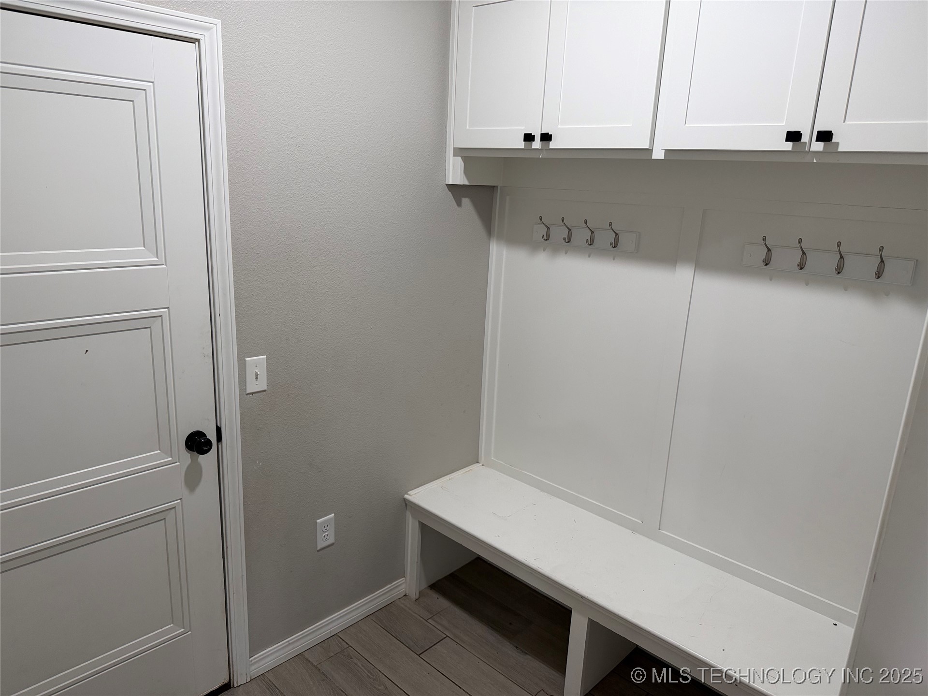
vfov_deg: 56.8
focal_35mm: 24
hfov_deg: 71.6
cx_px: 464
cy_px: 348
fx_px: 643
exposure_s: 1/120
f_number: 1.78
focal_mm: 6.76
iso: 200
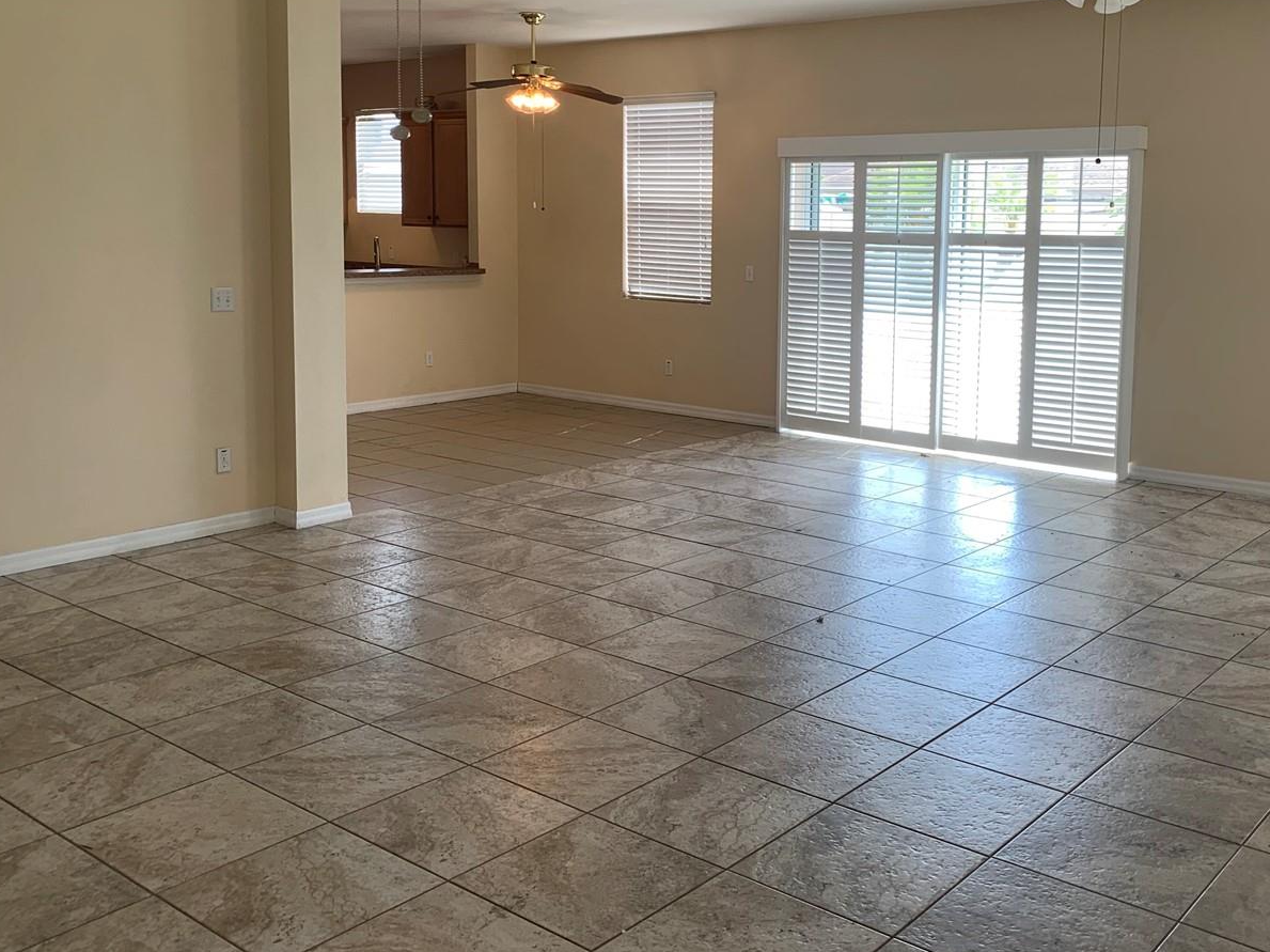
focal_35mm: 35
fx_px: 1284
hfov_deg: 52.5
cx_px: 723
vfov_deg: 40.3
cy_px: 338
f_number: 1.8
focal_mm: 4.25
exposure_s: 1/120
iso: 32
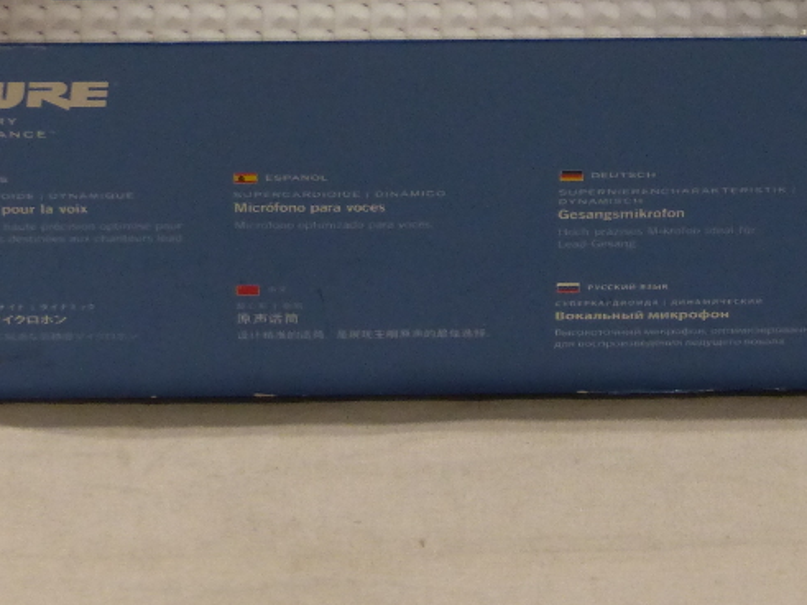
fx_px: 5897
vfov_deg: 5.8
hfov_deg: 7.8
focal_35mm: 253
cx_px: 674
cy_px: -82
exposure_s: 1/60
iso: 200
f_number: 2.8
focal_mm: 17.4
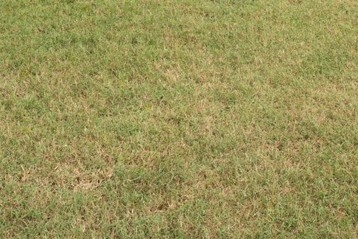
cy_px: -136
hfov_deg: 32.6
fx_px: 603
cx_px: 259
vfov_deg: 19.1
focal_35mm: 61
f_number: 9
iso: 250
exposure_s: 1/25
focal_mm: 19.2
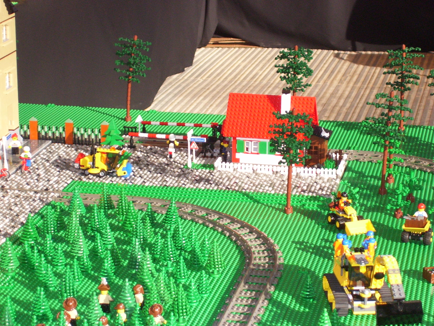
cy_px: 163
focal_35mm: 108
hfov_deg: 18.2
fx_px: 1354
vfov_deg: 13.7
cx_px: 217
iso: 200
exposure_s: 1/90
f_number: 4.6
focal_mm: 18
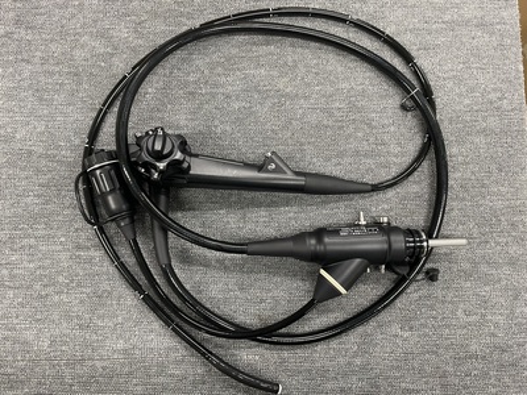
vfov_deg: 53.1
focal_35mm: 26
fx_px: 396
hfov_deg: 67.3
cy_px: 198
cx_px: 264
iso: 200
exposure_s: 1/60
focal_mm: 4.2
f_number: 1.6
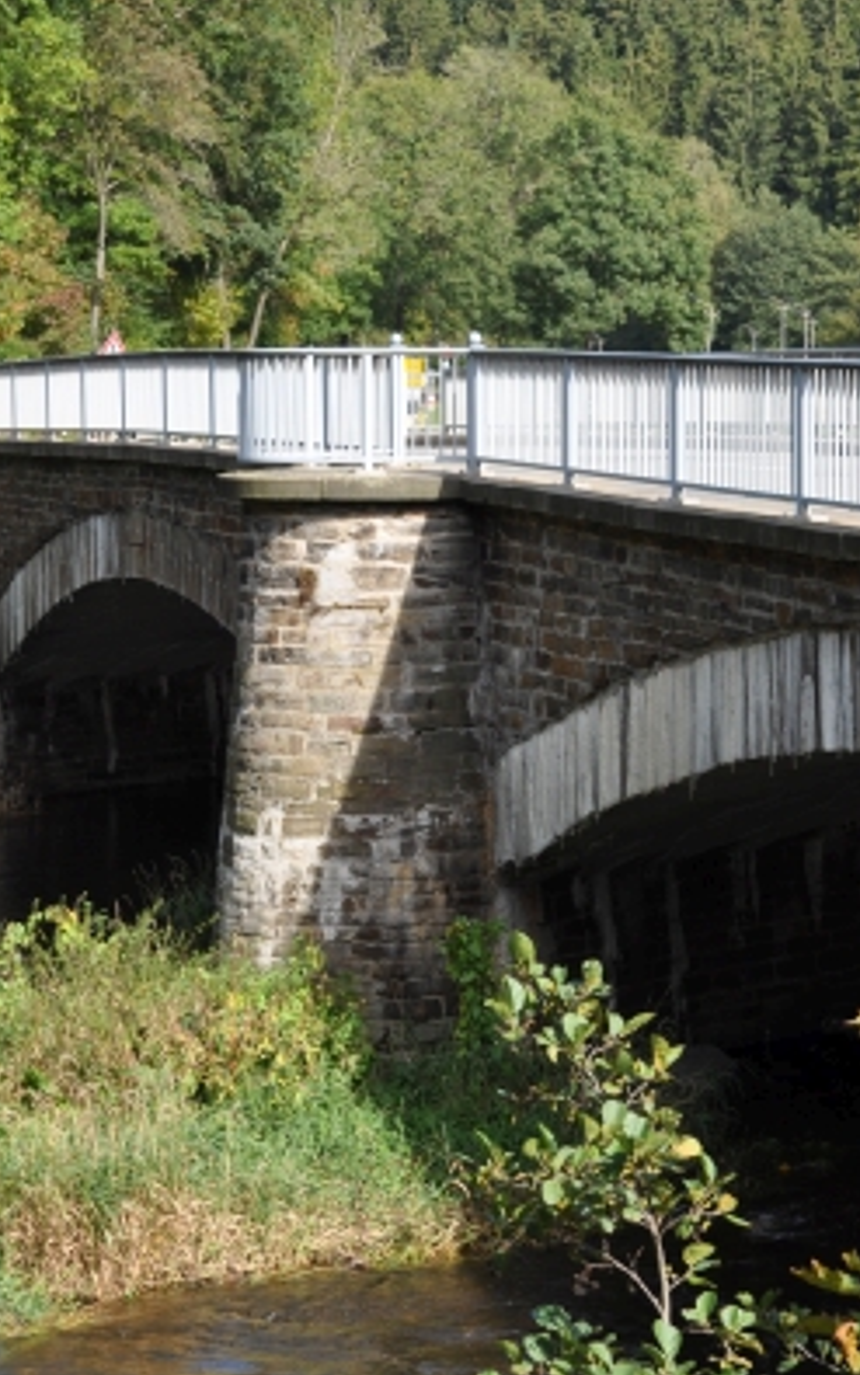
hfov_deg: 11.3
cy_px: 684
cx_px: 487
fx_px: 4348
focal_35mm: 116
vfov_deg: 18.0
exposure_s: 1/250
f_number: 8
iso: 200
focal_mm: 50
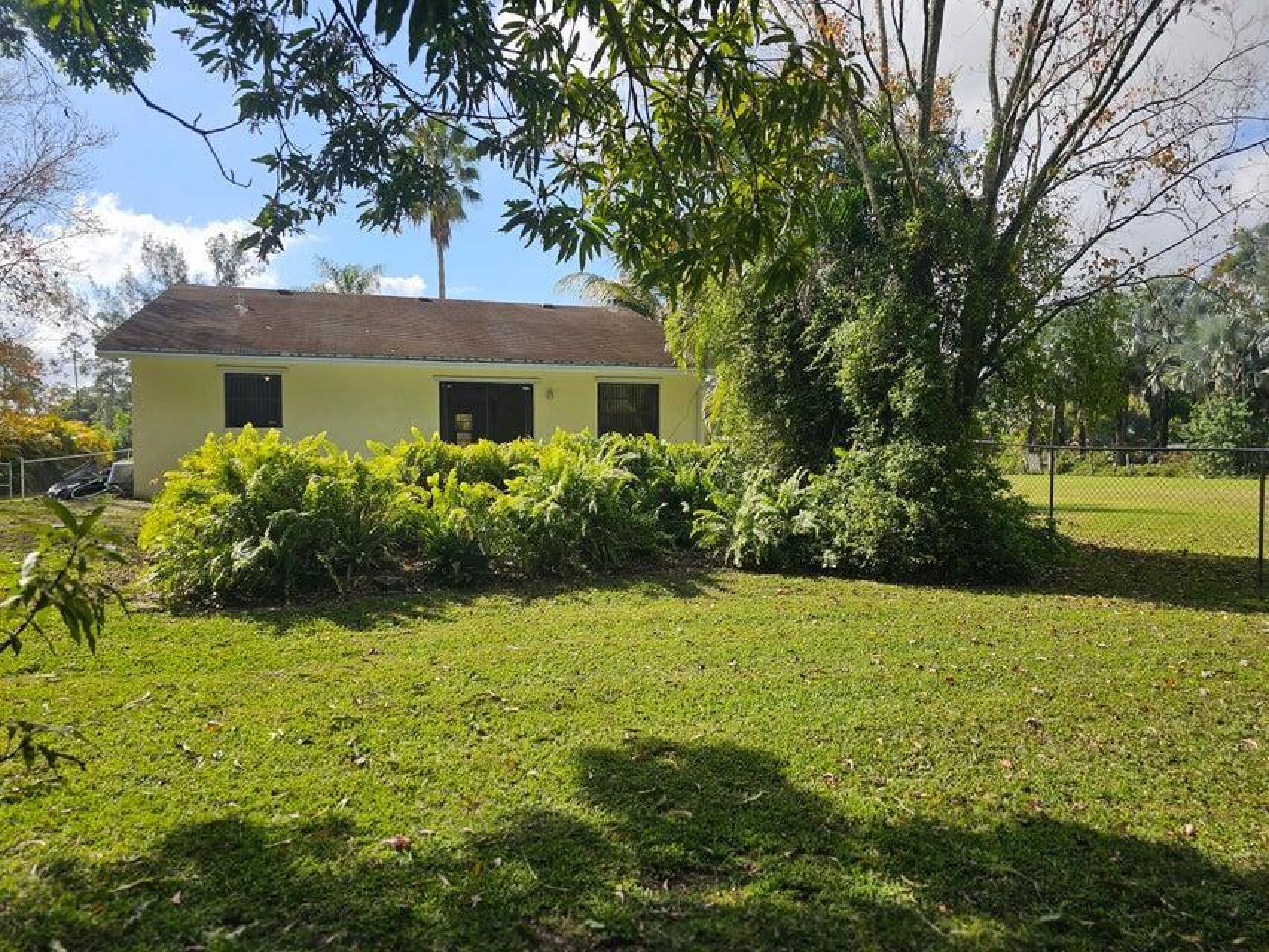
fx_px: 843
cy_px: 476
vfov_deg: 58.9
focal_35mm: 23
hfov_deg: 73.9
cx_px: 634
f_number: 1.7
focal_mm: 6.3
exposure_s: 1/652
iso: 10
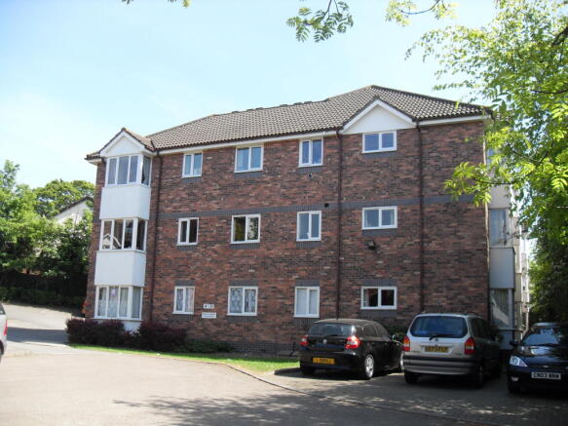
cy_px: 213
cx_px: 284
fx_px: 558
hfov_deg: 54.0
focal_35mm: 34
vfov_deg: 41.8
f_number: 7
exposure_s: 1/90
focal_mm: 6.3
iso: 80
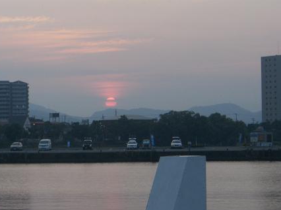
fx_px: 1225
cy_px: 96
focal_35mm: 151
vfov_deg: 9.8
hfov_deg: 13.1
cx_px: 114
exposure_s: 1/100
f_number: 5.2
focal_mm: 18.6
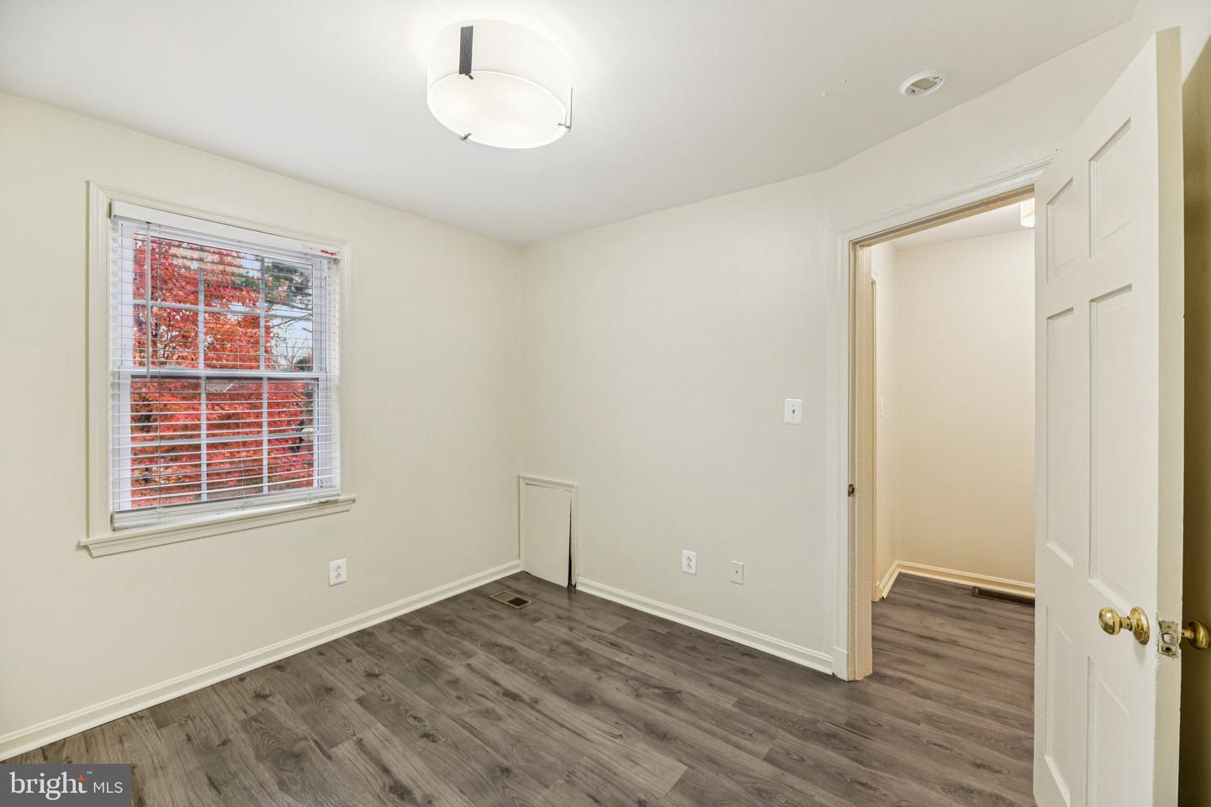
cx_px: 606
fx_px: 471
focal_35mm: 14
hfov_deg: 104.3
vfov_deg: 81.2
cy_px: 404
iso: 400
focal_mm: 14
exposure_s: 1/15
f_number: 8
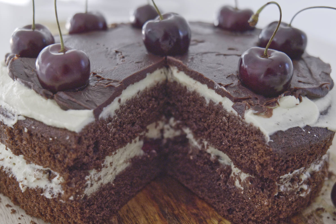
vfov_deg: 20.3
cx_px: 175
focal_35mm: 67
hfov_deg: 30.1
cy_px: 133
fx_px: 625
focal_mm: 52
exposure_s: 1/100
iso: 1250
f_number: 5.4
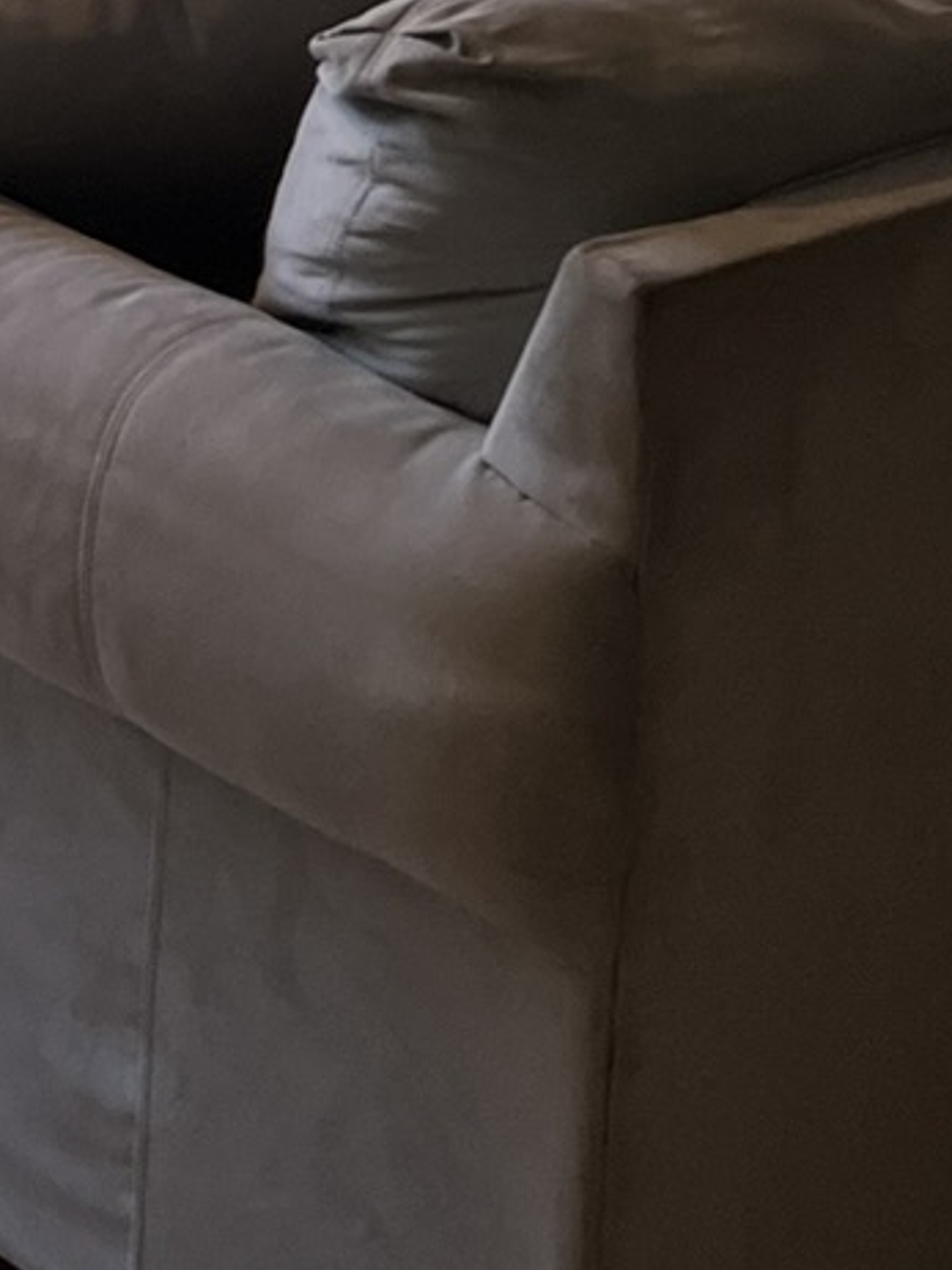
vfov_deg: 15.4
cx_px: -623
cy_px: -812
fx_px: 4219
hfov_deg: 12.1
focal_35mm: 115
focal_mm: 5.7
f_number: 1.5
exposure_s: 1/120
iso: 100
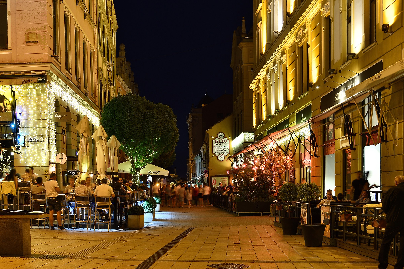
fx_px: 572
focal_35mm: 51
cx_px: 202
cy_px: 134
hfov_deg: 38.9
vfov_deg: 26.5
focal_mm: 34
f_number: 4
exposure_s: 1/1.6
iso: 100
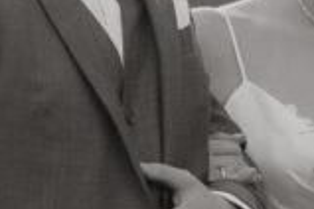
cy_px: -85
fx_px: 8887
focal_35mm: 1019
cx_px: 219
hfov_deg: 2.0
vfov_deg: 1.3
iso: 100
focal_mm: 135
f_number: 1.8
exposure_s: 1/800
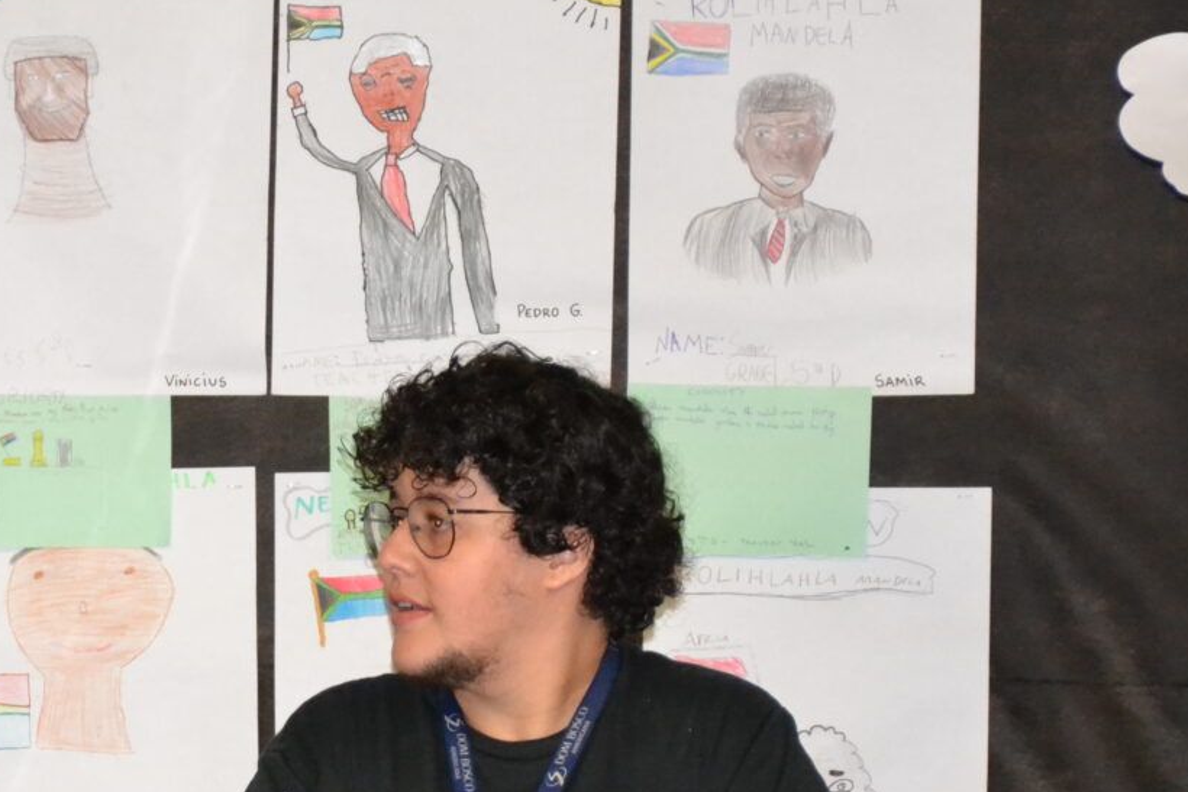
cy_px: 867
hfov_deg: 6.5
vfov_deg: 4.3
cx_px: 28
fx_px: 10429
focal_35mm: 316
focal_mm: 90
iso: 3200
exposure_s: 1/60
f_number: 5.3
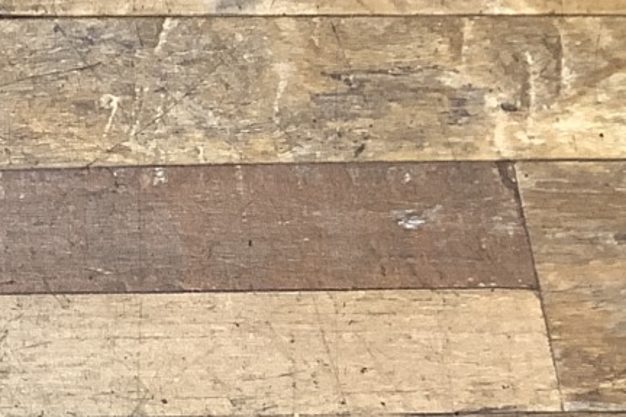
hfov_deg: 14.7
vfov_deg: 10.7
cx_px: -471
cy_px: 664
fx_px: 2139
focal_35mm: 123
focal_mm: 3.3
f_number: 2.4
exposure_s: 1/50
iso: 125
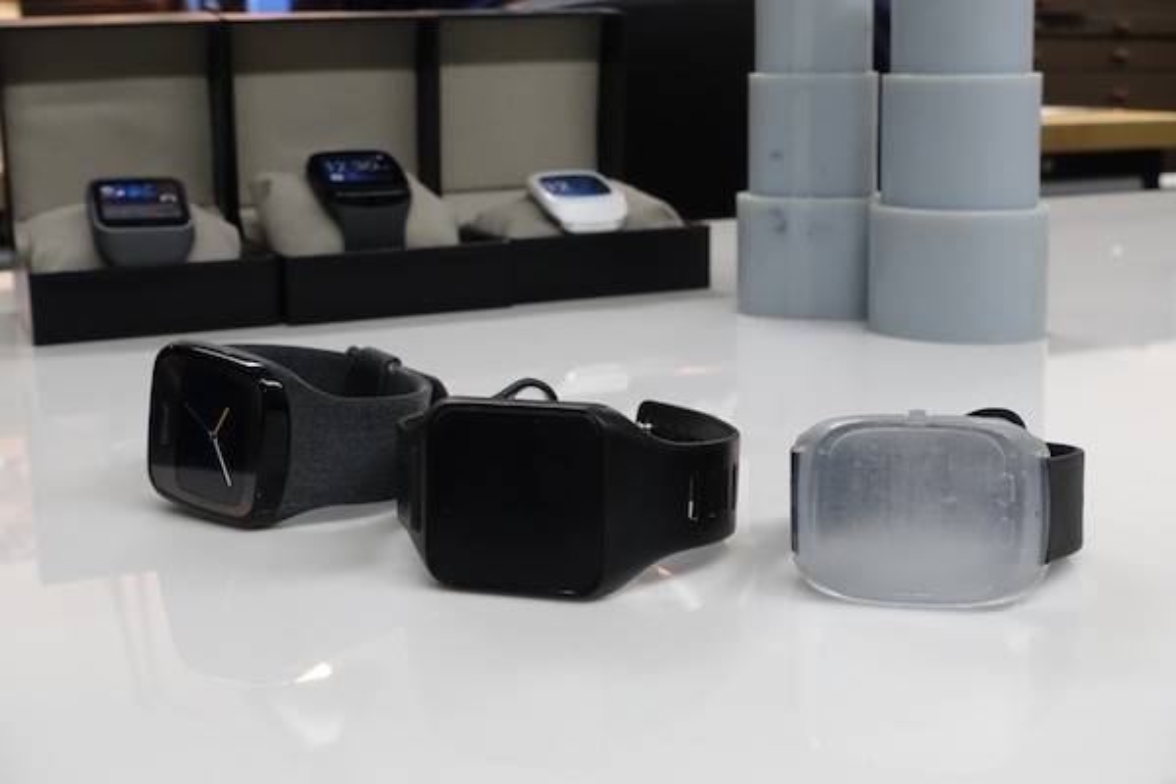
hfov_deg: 37.5
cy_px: 392
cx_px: 588
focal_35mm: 53
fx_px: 1731
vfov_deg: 25.5
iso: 1250
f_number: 7.1
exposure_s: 1/60
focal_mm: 19.29
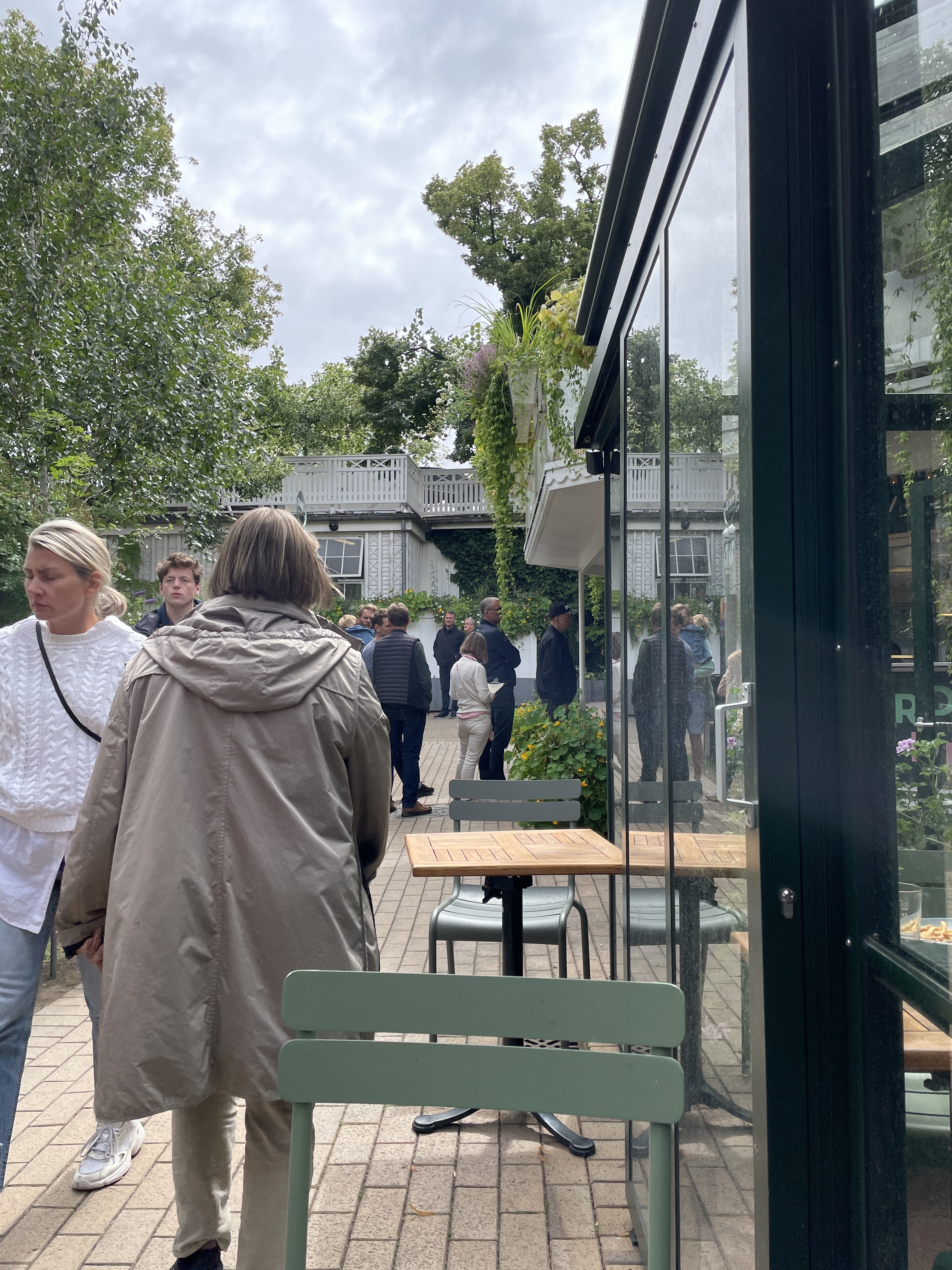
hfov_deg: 53.1
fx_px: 953
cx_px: 476
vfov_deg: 67.3
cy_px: 635
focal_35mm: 26
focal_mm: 4.2
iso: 50
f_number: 1.6
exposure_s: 1/2398
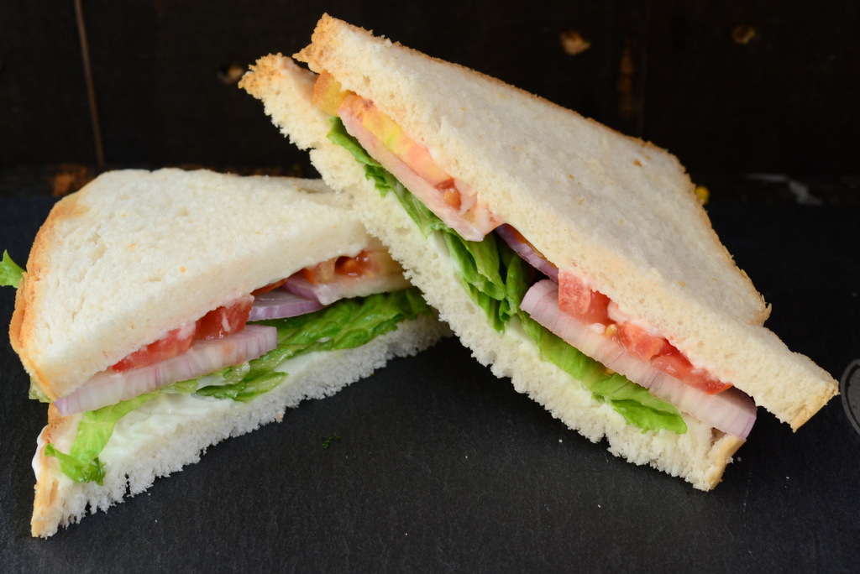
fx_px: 1362
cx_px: 430
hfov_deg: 35.0
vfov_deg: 23.8
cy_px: 287
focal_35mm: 57
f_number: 8
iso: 200
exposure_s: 1/60
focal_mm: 38
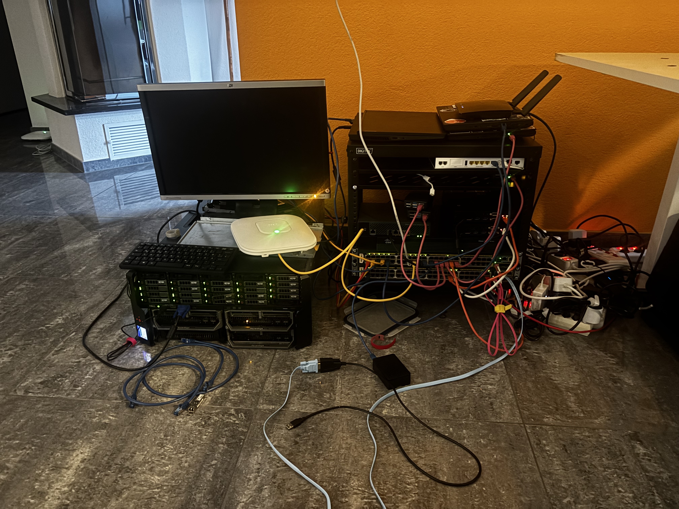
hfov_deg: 67.3
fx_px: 510
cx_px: 340
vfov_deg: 53.1
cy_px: 254
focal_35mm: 26
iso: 1000
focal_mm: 5.96
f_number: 1.6
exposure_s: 1/20
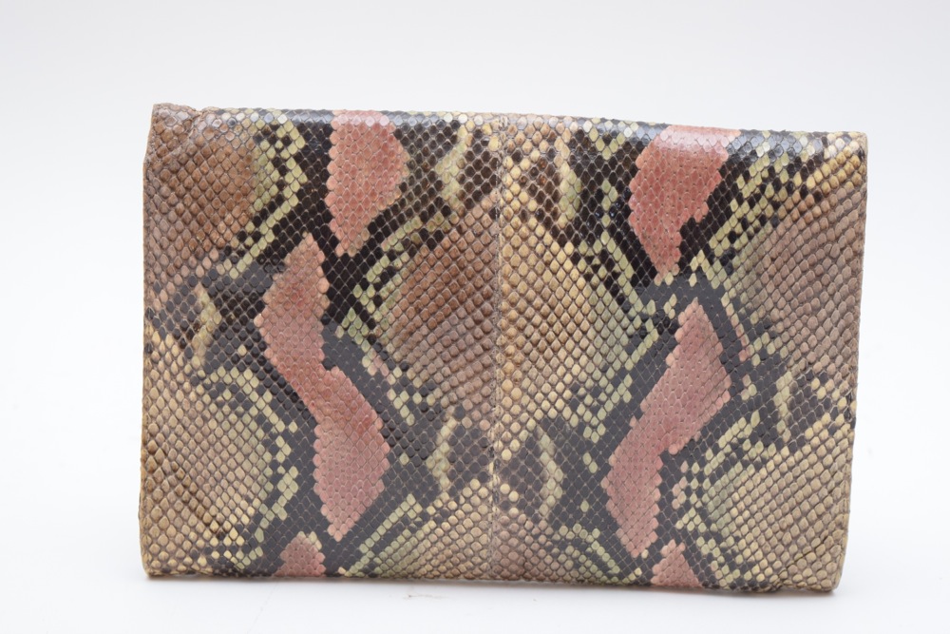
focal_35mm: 72
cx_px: 475
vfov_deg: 18.9
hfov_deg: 28.1
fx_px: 1900
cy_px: 317
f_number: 5.3
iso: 1000
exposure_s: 1/60
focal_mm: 48
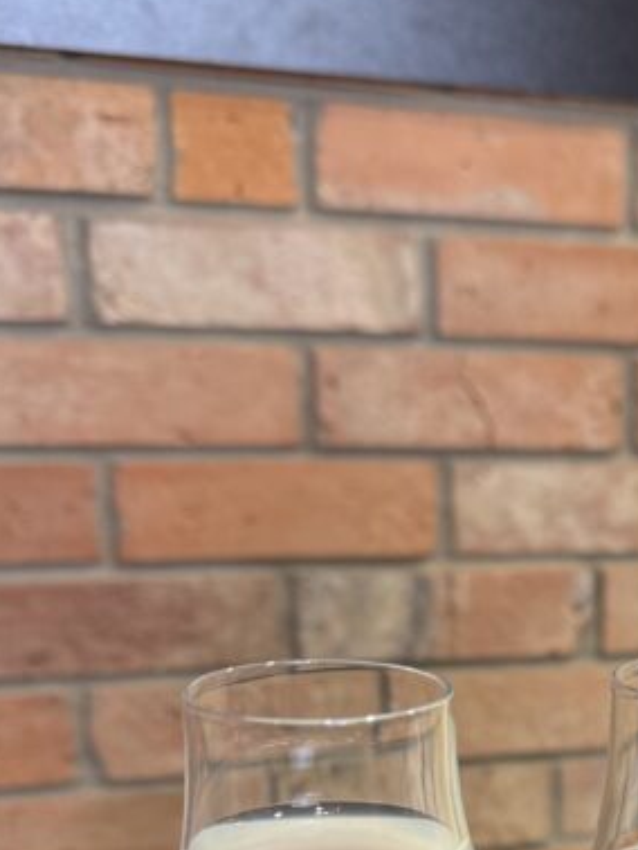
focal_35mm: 65
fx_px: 1596
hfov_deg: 21.0
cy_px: 868
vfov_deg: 27.9
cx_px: 777
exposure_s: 1/100
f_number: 1.78
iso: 160
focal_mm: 6.76
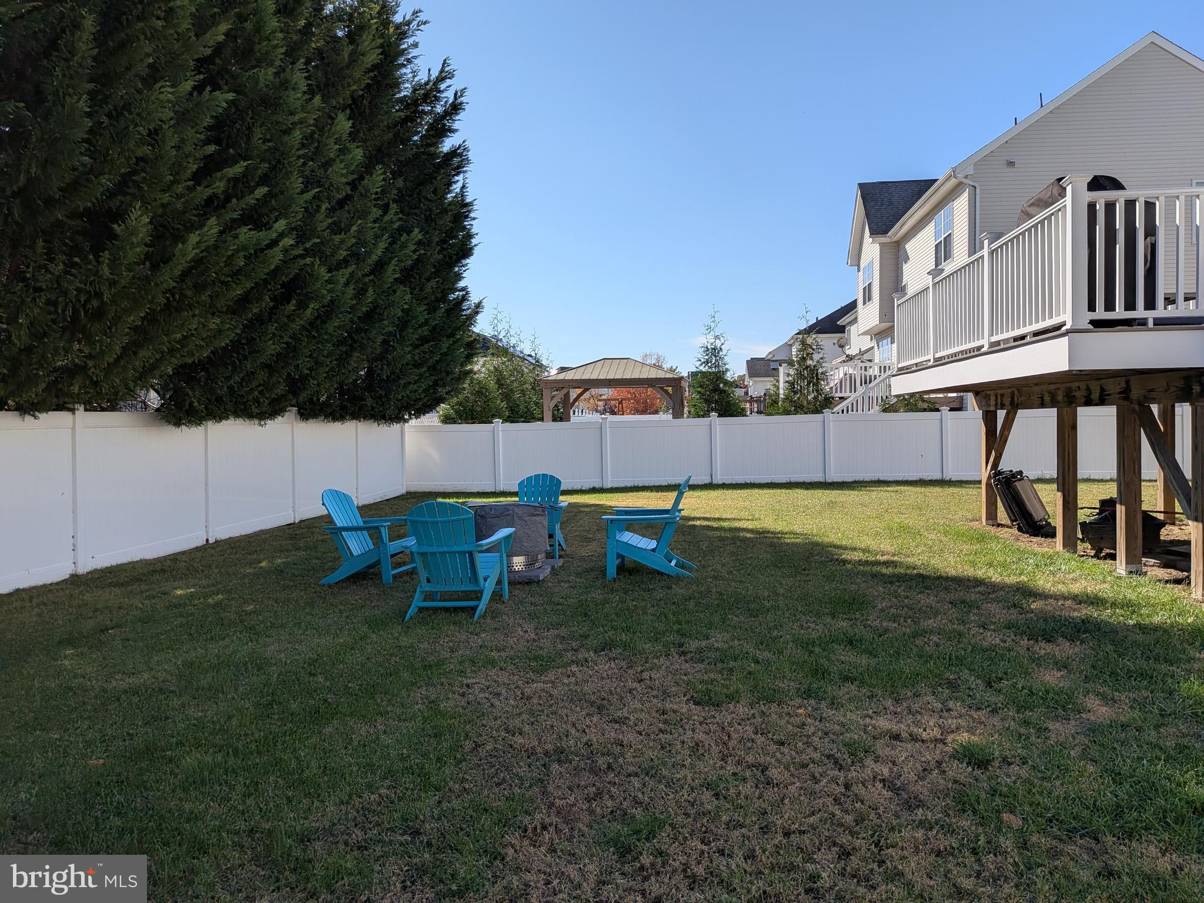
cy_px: 452
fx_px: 835
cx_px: 602
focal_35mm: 24
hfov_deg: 71.6
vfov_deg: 56.8
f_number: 1.7
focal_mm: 4.53
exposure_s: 1/2008
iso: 29
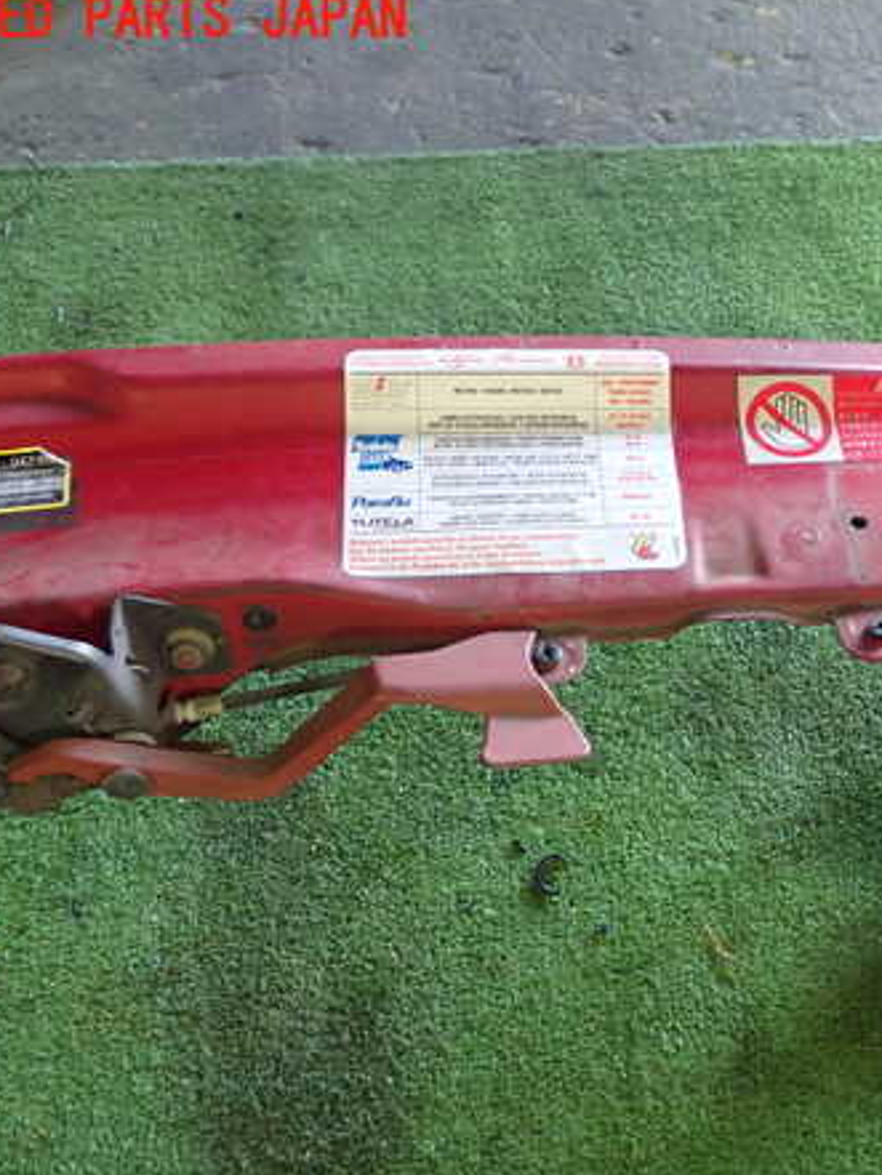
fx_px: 1664
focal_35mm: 49
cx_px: 722
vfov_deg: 38.9
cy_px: 586
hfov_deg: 28.9
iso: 500
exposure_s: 1/40
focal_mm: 6.37
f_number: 2.5
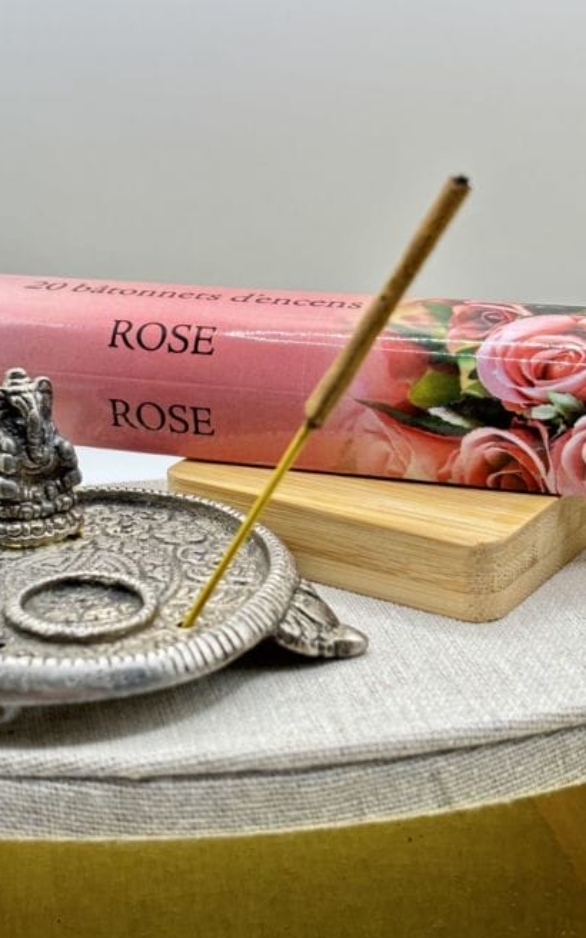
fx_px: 1431
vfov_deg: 36.3
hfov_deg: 23.1
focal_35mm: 56
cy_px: 464
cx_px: 247
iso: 32
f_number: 1.6
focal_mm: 5.96
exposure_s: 1/50
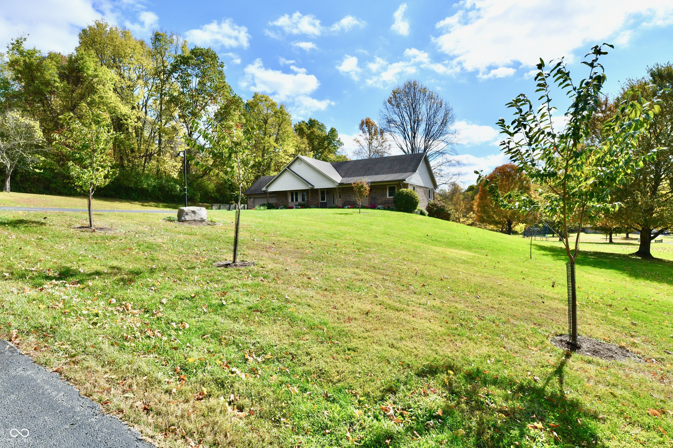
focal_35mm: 19
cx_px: 336
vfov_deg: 64.6
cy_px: 224
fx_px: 355
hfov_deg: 86.9
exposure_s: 1/800
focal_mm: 19
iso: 640
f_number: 14
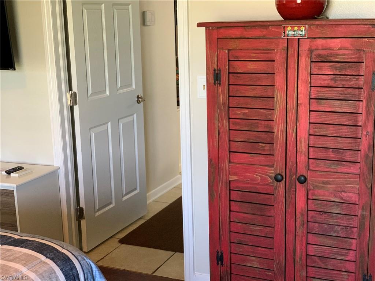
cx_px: 188
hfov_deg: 36.8
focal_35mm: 52
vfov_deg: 28.0
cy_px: 140
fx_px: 563
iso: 200
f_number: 2.4
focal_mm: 6
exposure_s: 1/60
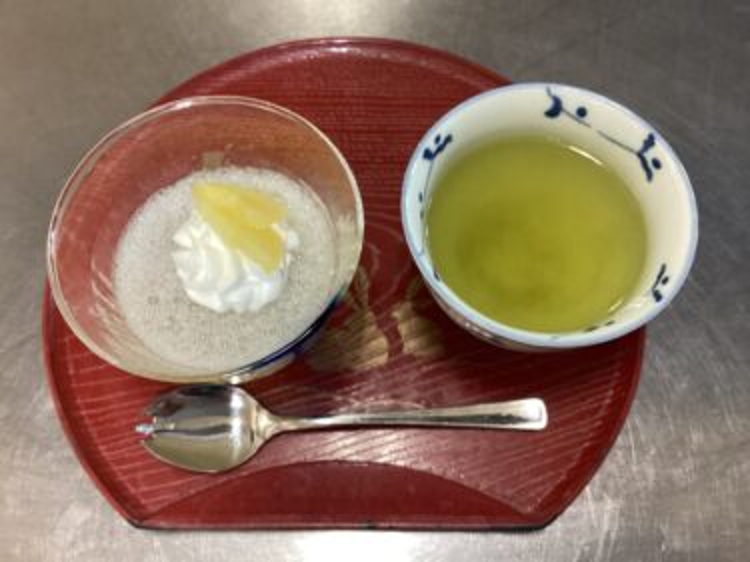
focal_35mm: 31
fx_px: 671
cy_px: 281
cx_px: 375
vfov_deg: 45.4
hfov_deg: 58.4
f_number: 2.4
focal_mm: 3.3
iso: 320
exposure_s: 1/60
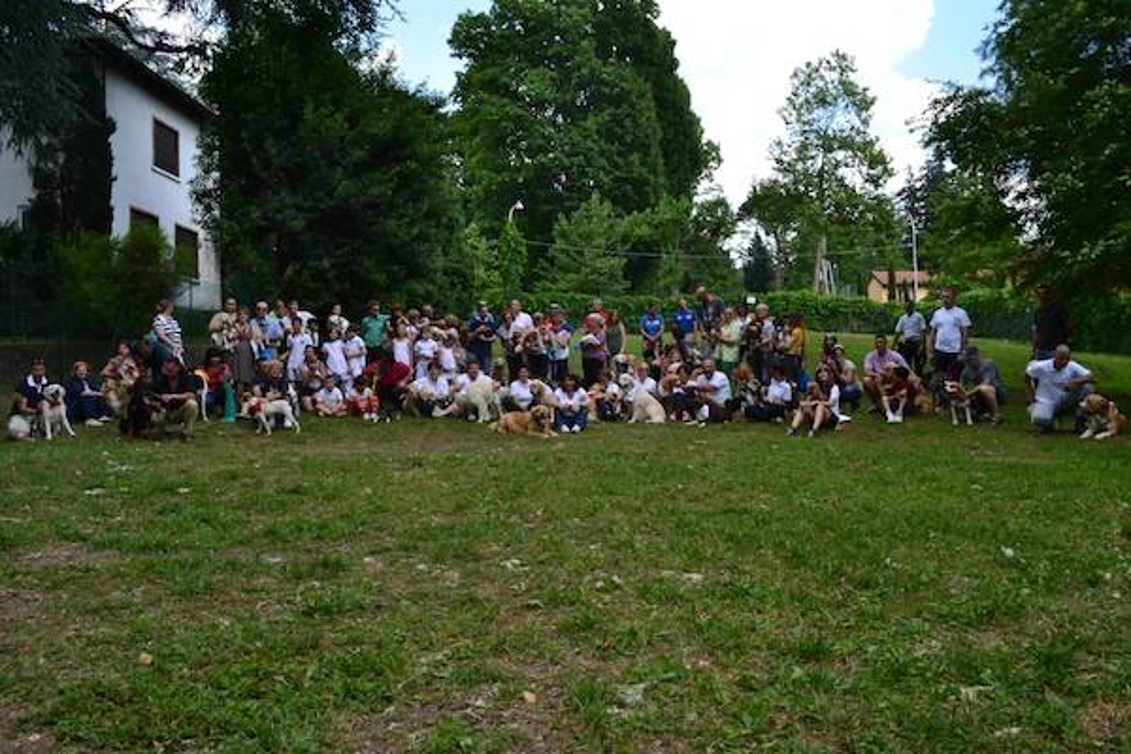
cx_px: 566
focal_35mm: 27
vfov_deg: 47.9
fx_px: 848
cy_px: 377
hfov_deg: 67.4
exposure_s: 1/200
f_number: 10
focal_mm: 18
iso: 400
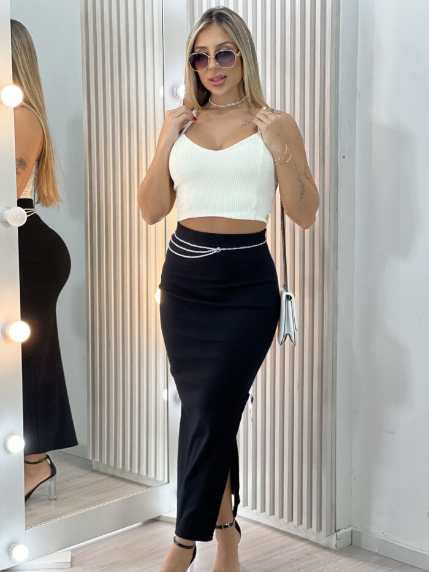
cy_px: 286
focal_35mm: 77
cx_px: 214
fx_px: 1272
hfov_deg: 19.1
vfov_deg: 25.3
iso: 80
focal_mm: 9
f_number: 2.8
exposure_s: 1/120
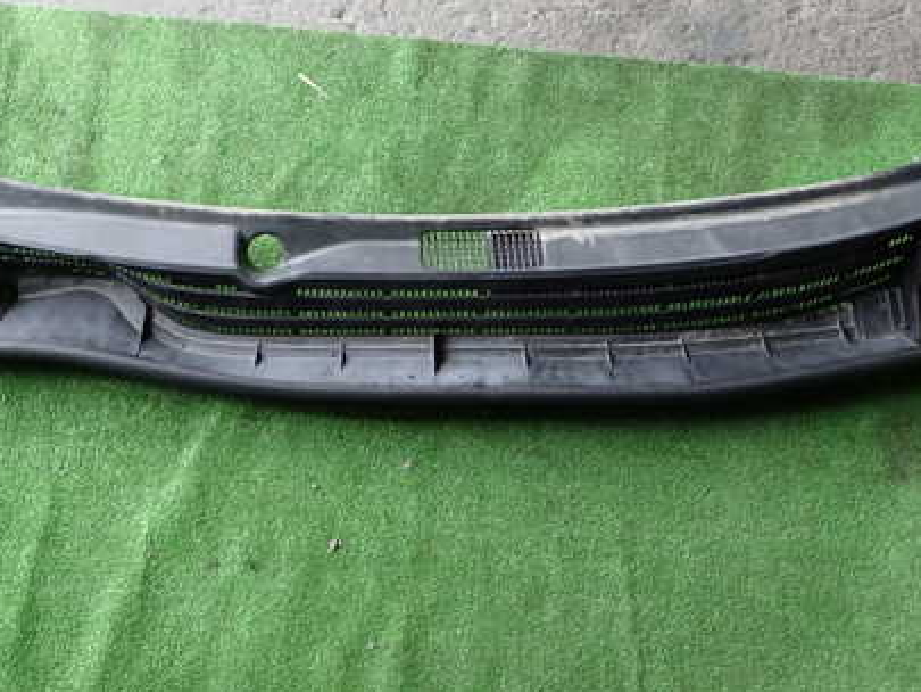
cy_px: 250
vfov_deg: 38.4
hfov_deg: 50.1
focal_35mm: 37
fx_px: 985
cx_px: 428
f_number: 2
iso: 160
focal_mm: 4.5
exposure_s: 1/60
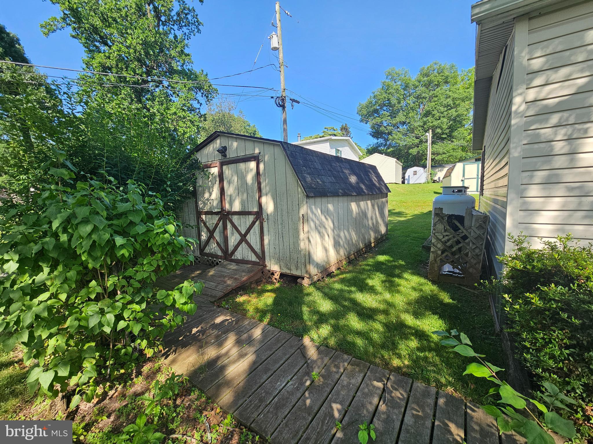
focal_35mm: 13
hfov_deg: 106.2
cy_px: 222
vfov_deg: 89.9
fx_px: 223
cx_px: 296
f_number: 2.2
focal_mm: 2.2
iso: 50
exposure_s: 1/640
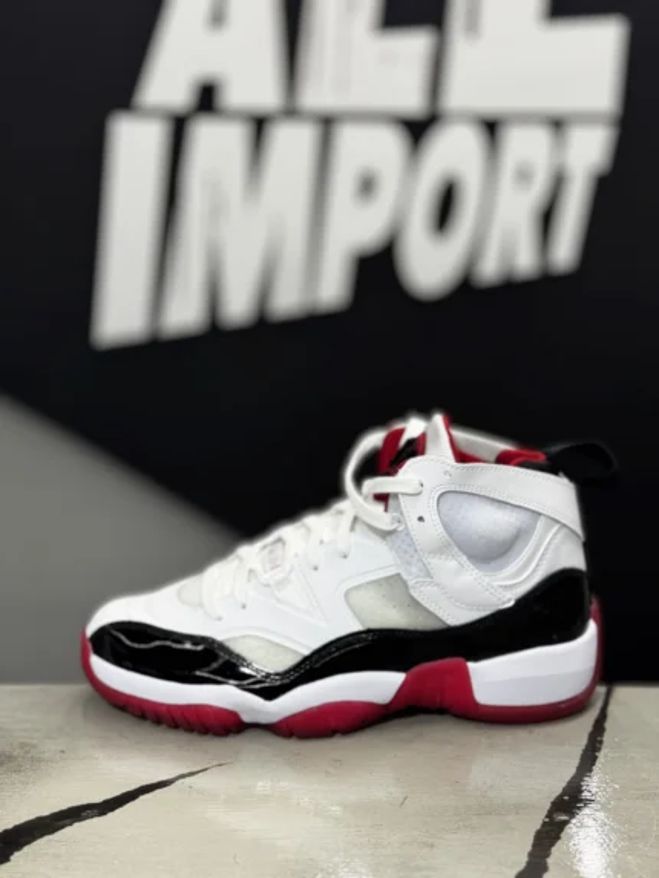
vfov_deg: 39.6
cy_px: 439
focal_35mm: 48
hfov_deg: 30.3
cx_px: 330
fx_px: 1218
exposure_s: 1/60
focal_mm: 6.76
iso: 200
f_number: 1.78
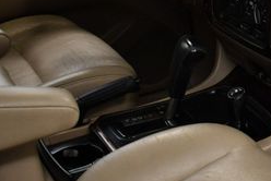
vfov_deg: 14.4
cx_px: 331
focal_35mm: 93
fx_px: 701
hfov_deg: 20.4
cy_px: -14
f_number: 3.5
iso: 800
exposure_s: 1/160
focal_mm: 18
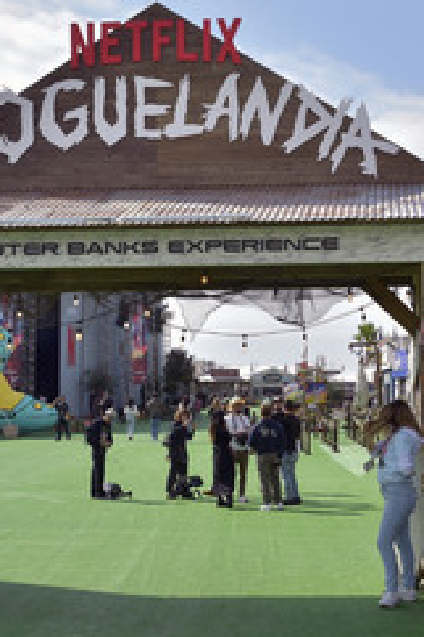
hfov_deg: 20.3
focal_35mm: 67
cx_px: 182
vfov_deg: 30.1
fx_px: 1185
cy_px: 287
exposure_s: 1/250
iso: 250
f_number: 14
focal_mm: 36
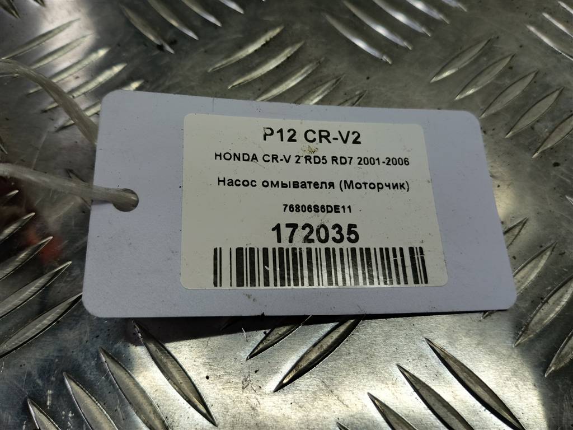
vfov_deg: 51.4
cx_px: 286
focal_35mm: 27
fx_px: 447
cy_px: 215
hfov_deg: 65.3
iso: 79
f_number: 1.6
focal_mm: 4.11
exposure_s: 1/66.7
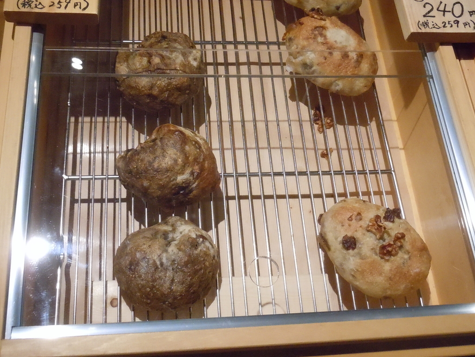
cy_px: 106
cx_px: 237
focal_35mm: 45
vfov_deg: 31.8
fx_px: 617
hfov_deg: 42.1
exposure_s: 1/100
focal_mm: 5.9
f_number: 4
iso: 800
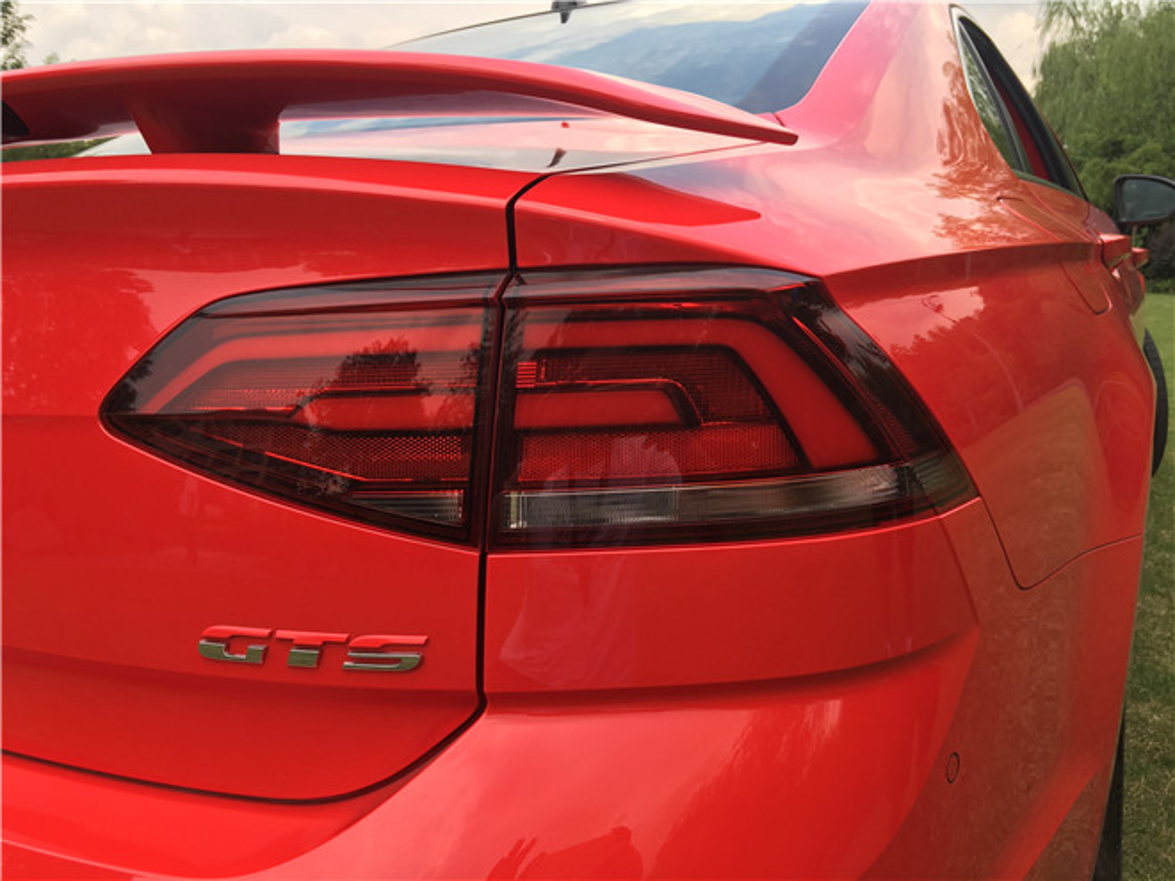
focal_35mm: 29
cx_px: 588
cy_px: 440
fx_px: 984
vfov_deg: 48.2
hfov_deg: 61.7
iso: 25
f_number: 2.2
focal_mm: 4.15
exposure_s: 1/506
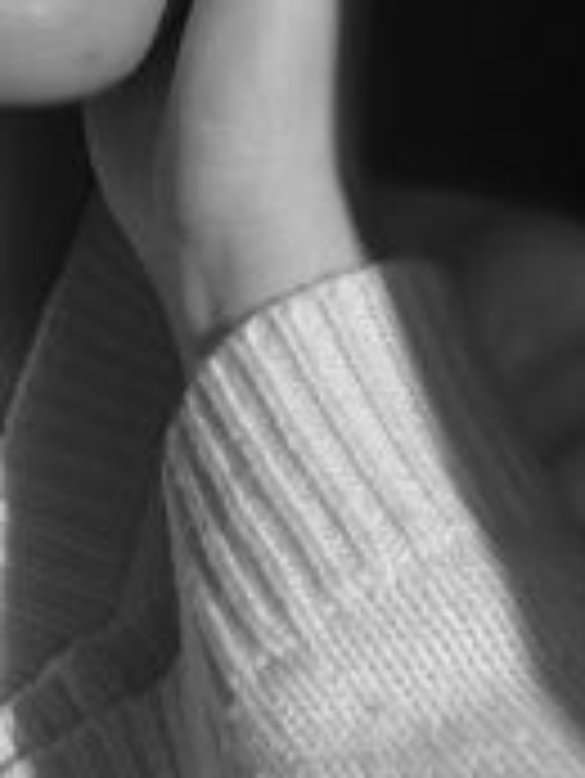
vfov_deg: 18.0
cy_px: -139
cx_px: 40
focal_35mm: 104
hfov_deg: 14.1
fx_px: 2341
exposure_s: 1/2985
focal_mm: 2.71
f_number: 2.2
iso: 32
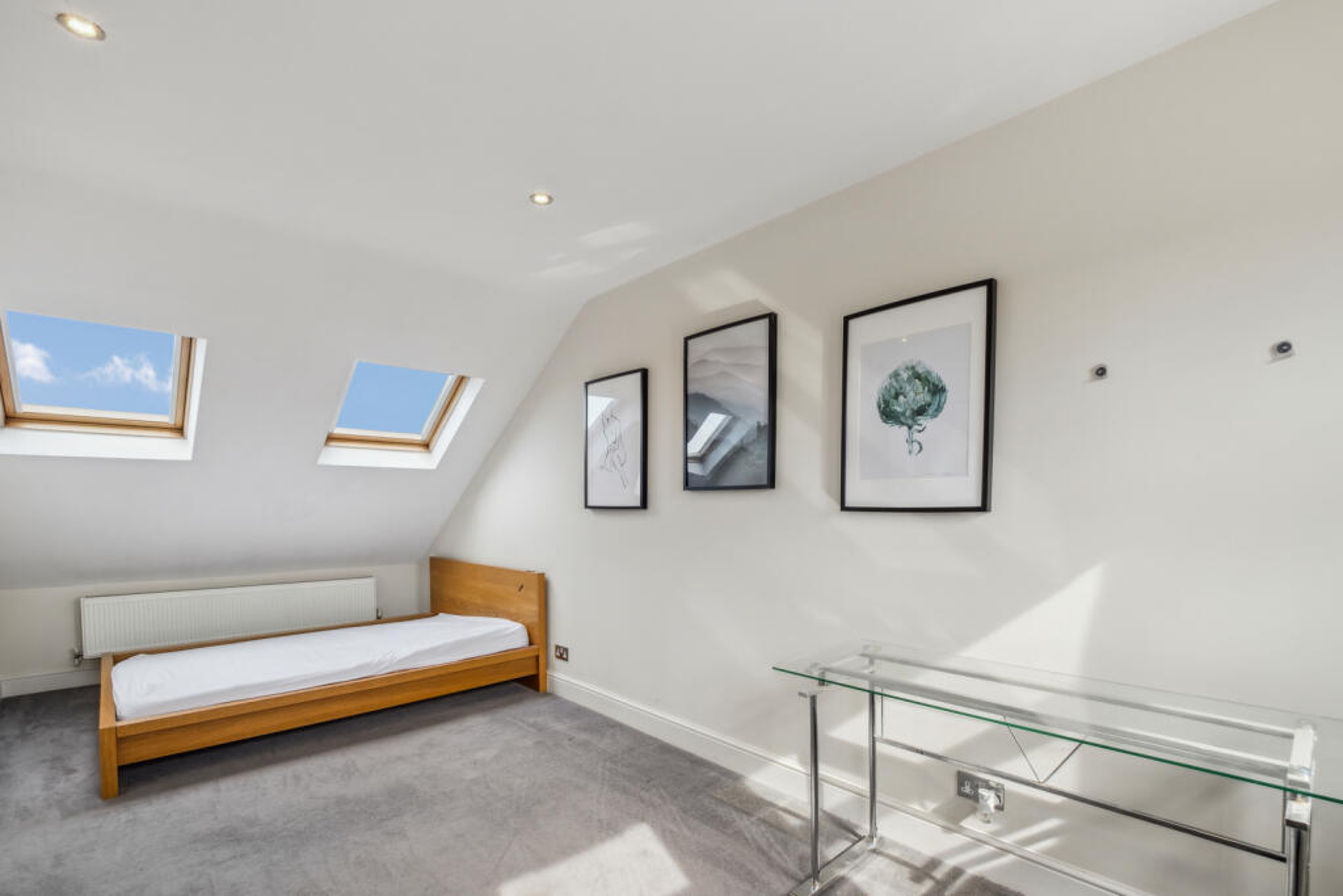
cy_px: 448
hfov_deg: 100.4
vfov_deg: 77.3
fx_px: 560
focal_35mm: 15
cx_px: 672
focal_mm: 10
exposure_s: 1/100
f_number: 8
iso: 640
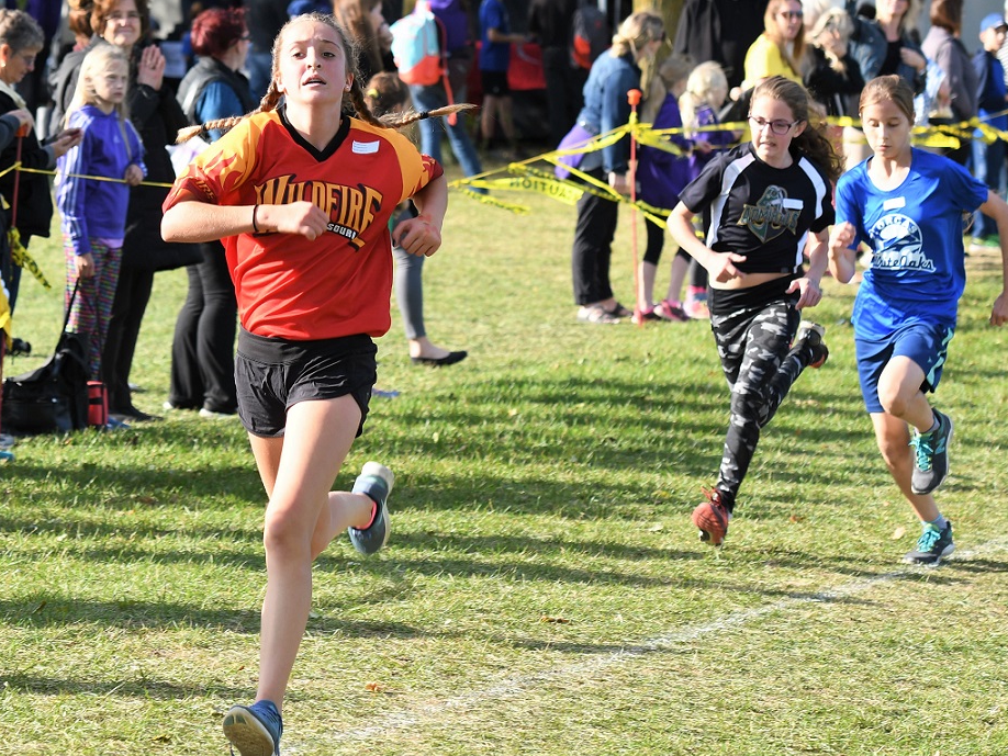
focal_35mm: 147
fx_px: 4282
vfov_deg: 10.1
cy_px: 379
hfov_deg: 13.4
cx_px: 497
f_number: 5
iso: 280
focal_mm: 90
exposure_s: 1/500
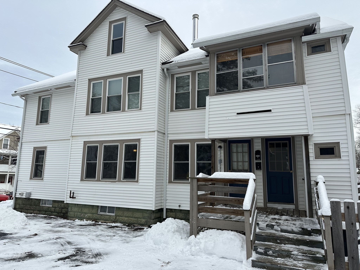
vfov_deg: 56.8
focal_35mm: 24
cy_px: 135
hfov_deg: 71.6
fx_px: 250
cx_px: 180
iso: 80
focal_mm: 6.86
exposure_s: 1/3472
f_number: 1.78
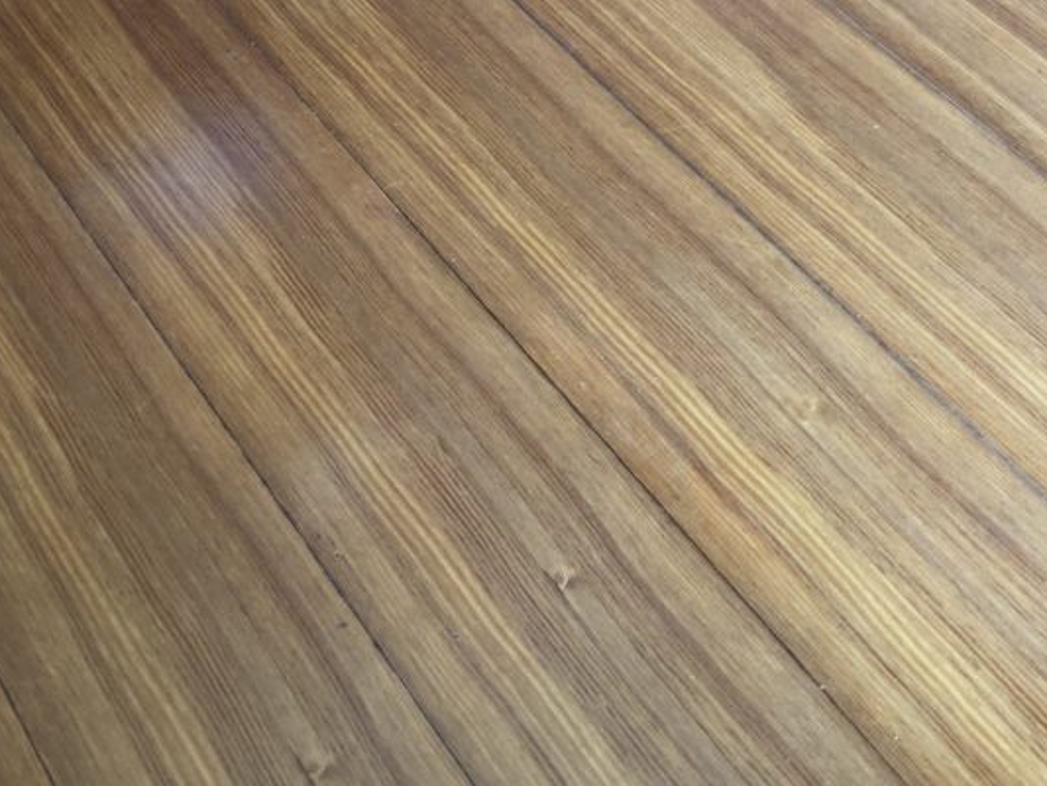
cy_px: 307
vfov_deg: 34.2
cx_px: 444
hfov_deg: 44.6
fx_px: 1271
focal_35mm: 42
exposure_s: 1/13
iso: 100
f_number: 1.8
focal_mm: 3.99
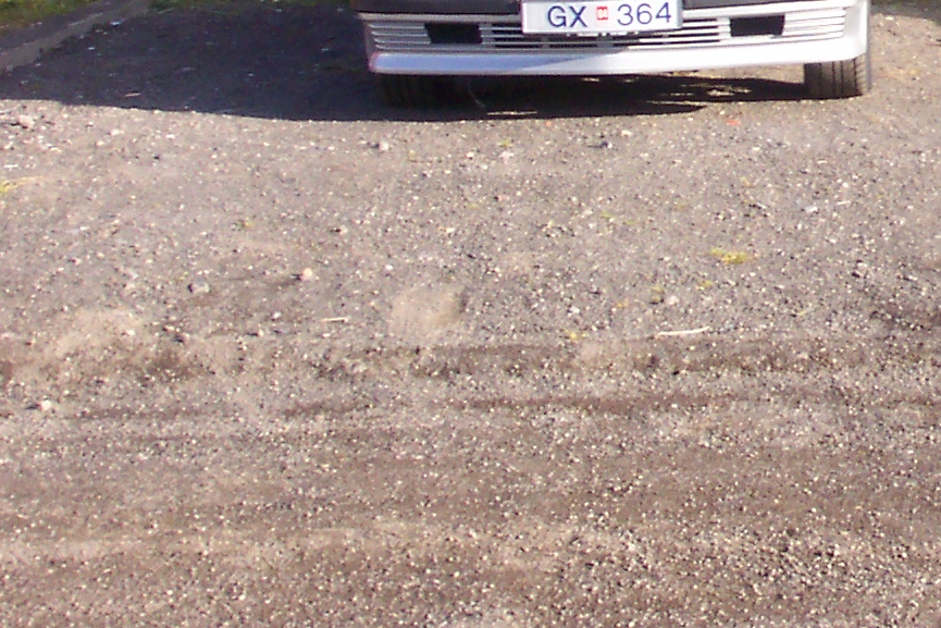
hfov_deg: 19.8
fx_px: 2588
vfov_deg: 13.5
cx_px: 1004
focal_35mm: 99
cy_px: -113
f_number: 9.5
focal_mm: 7.5
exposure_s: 1/60
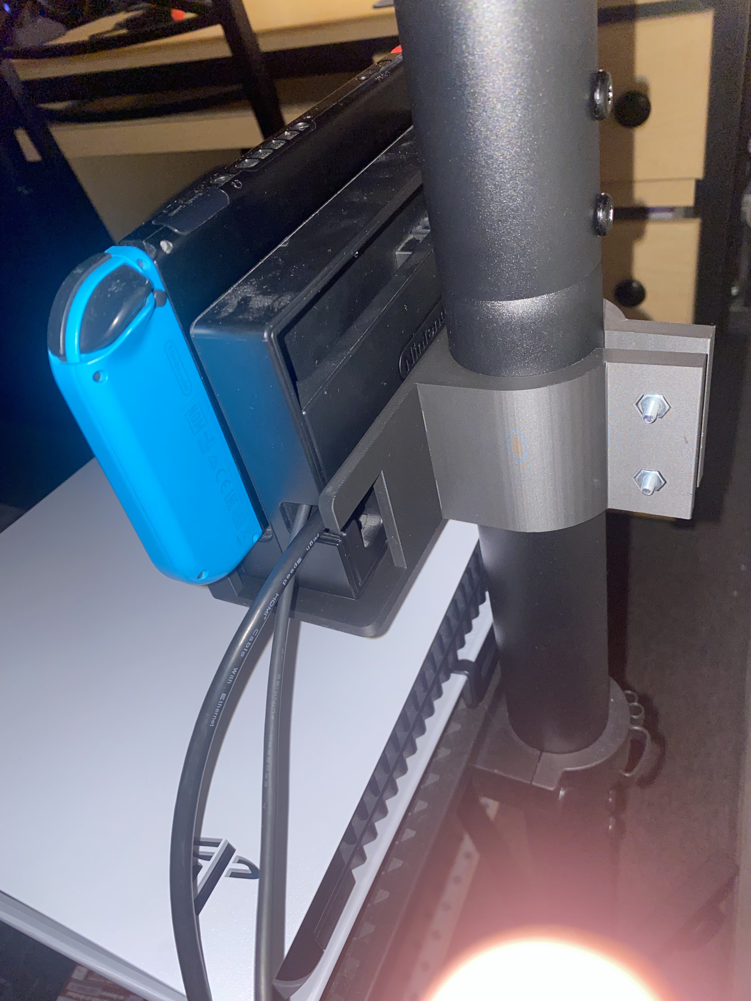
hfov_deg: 53.1
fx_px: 752
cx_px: 376
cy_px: 500
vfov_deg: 67.3
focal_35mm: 26
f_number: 1.8
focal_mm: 4.25
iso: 40
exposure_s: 1/43
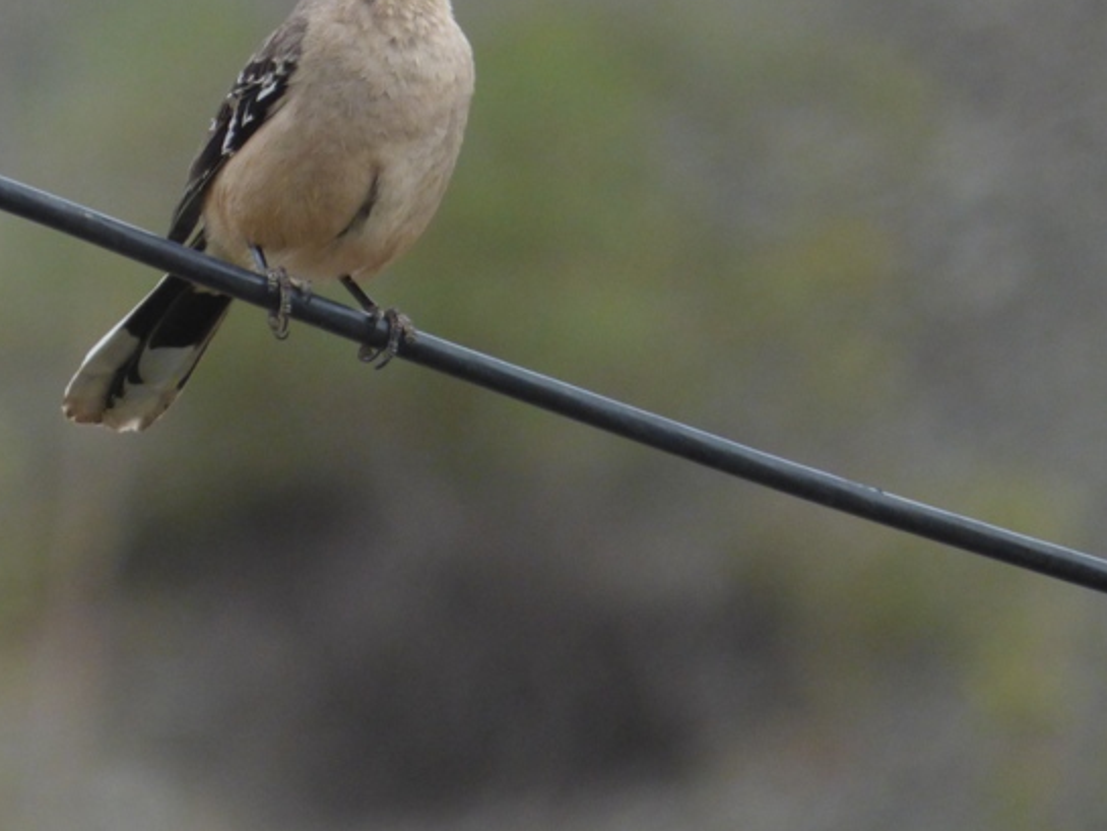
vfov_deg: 1.0
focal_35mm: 1523
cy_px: 134
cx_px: 362
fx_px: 48715
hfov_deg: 1.3
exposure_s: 1/320
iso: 320
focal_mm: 145.16
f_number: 5.6
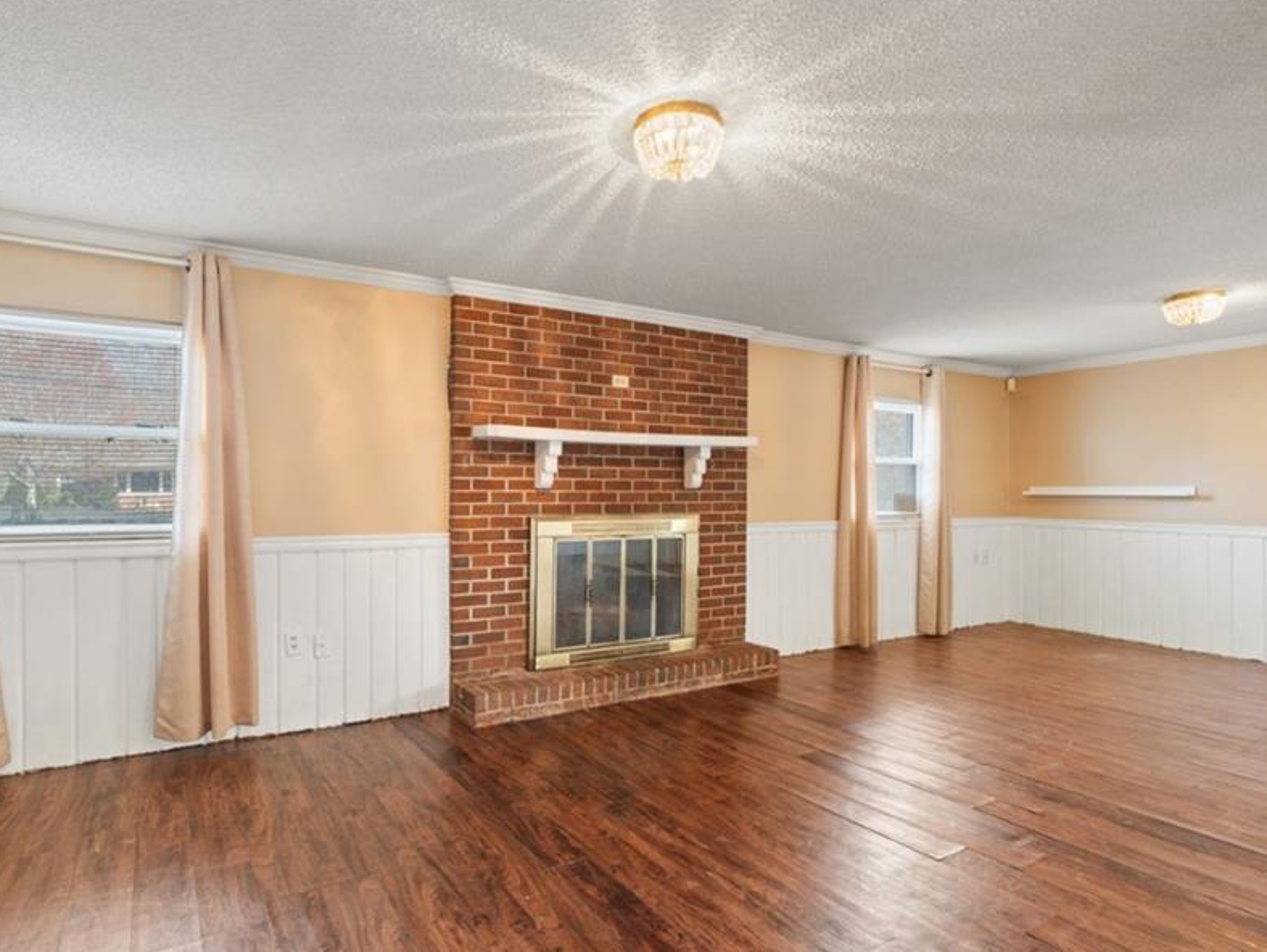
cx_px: 584
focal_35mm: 20
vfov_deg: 66.0
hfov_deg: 81.6
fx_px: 732
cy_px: 501
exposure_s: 1
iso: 320
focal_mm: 16
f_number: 8
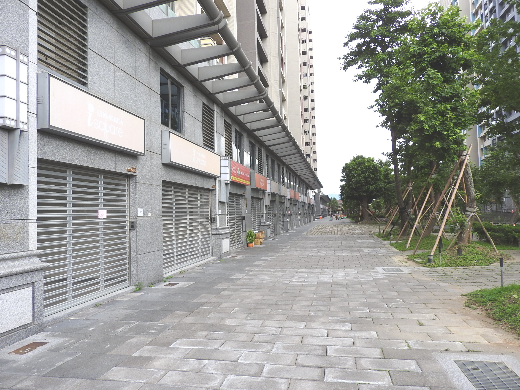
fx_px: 361
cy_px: 195
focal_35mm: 24
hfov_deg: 71.6
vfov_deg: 56.8
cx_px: 260
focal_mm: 4.3
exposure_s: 1/200
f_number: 3.3
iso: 100
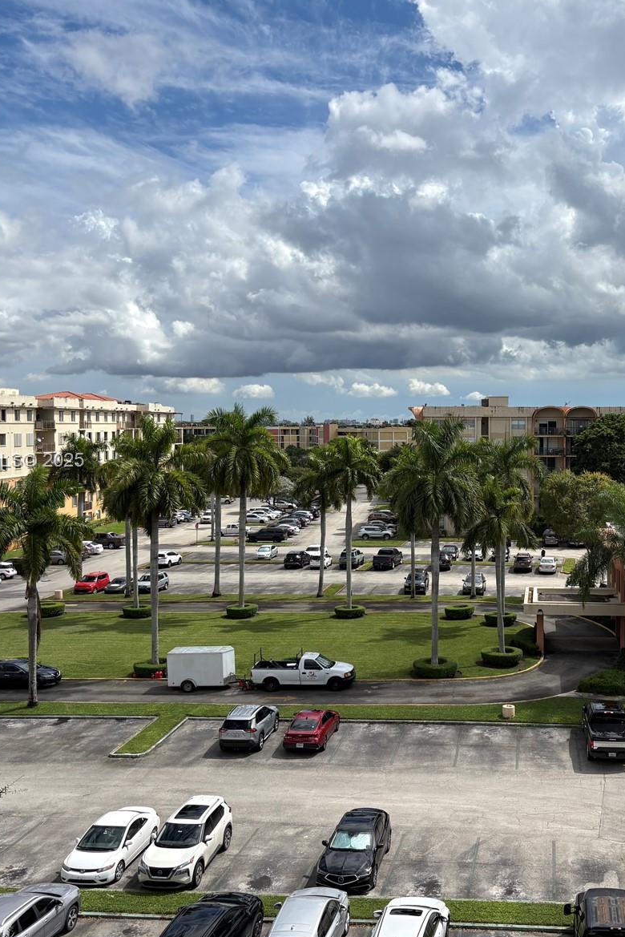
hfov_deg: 35.1
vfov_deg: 51.9
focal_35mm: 37
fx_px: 963
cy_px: 462
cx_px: 476
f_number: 1.6
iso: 50
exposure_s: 1/6993
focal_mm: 5.96
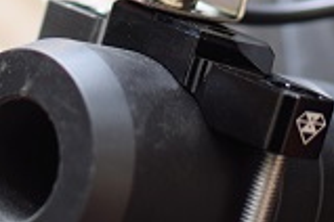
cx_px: 61
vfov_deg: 5.8
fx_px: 2145
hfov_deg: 8.9
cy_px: -226
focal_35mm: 231
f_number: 1.8
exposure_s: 1/30
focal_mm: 35
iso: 200
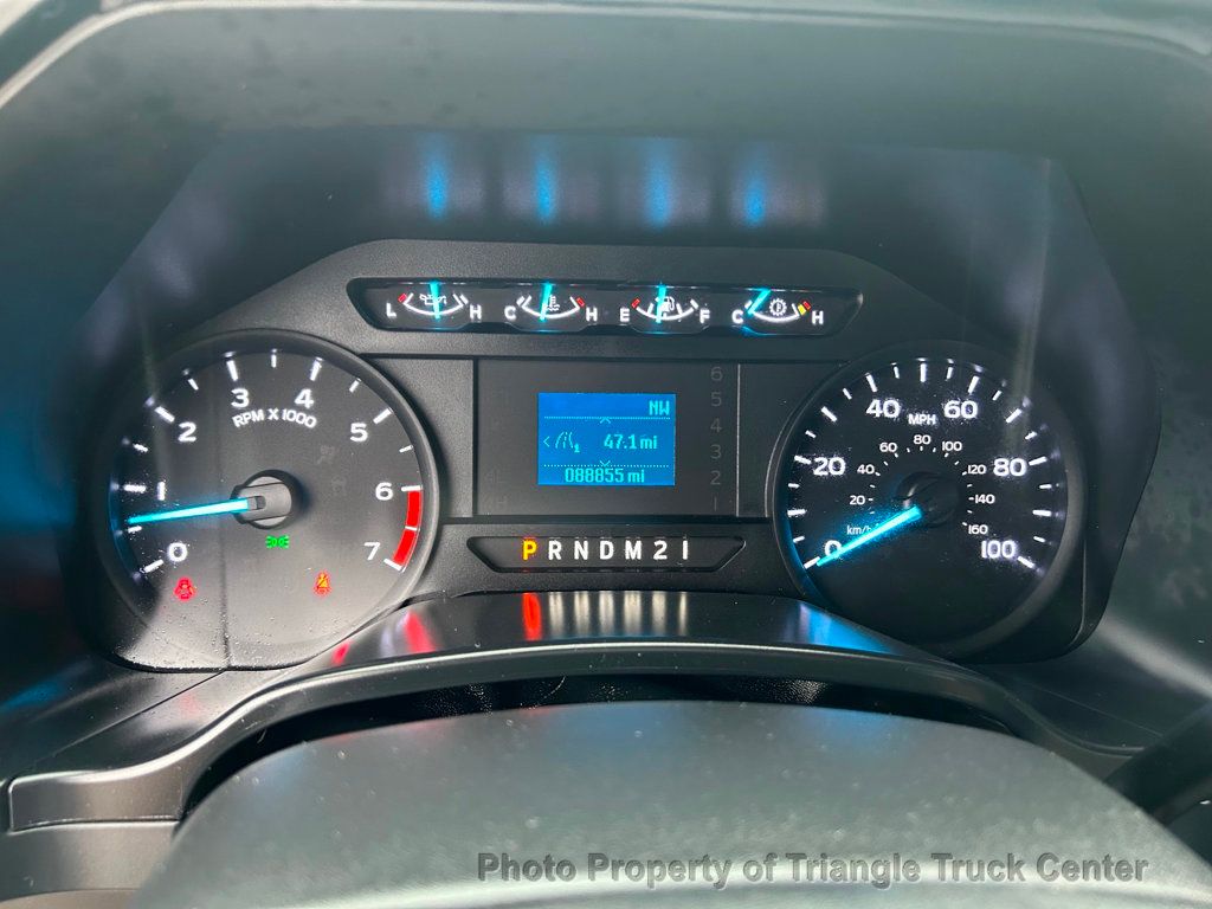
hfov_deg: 67.3
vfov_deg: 53.1
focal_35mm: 26
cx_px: 606
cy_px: 454
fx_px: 910
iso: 320
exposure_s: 1/60
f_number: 1.5
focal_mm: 5.7
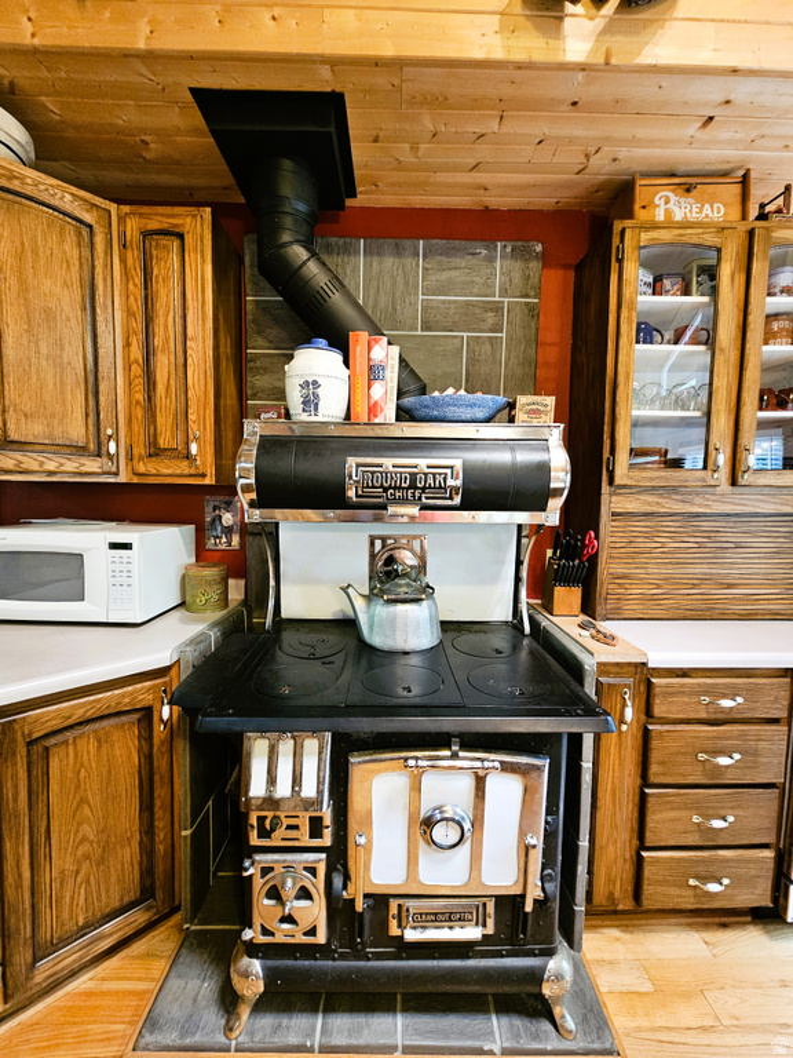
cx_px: 396
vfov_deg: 106.2
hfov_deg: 89.9
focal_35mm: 13
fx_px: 397
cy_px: 529
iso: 500
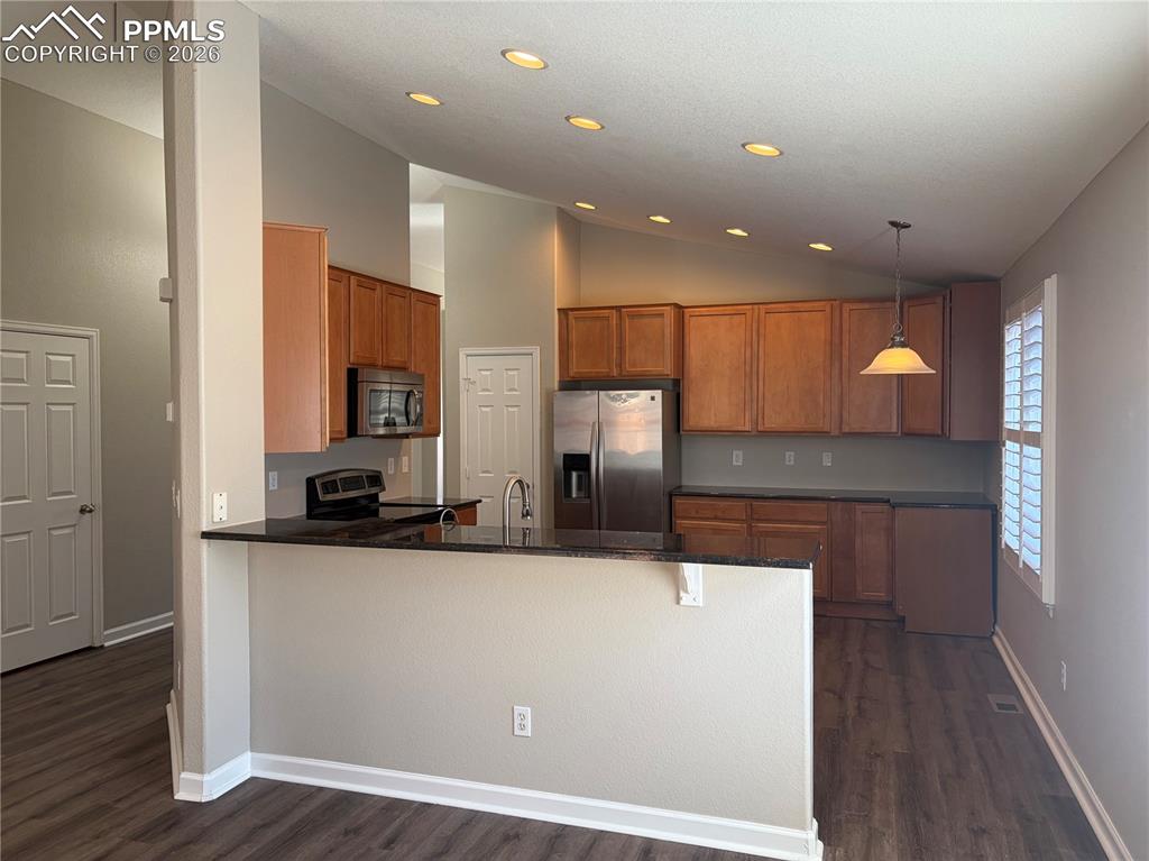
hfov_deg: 67.3
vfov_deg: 53.0
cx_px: 574
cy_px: 430
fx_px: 863
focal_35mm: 26
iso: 100
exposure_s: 1/122
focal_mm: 5.96
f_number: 1.6
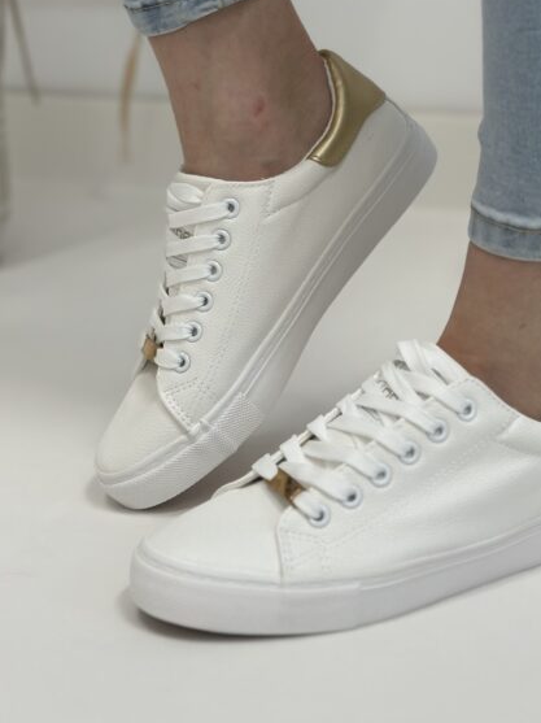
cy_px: 256
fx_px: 1439
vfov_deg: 28.0
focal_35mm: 69
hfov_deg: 21.2
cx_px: 358
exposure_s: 1/100
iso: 80
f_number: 1.78
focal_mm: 6.86
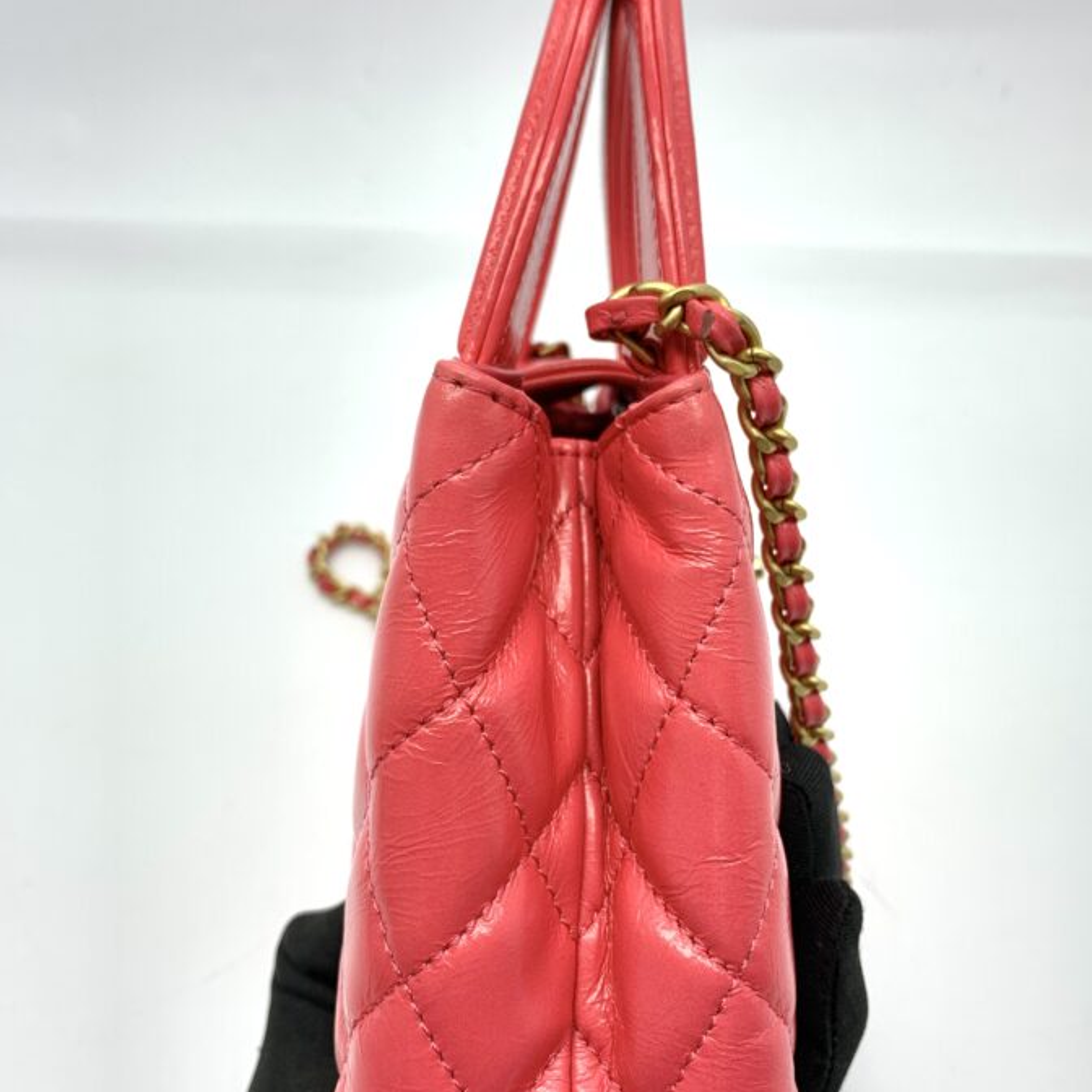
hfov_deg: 47.1
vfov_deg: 47.2
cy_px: 585
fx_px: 1249
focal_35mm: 35
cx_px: 611
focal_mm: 4.25
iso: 50
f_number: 1.8
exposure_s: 1/100
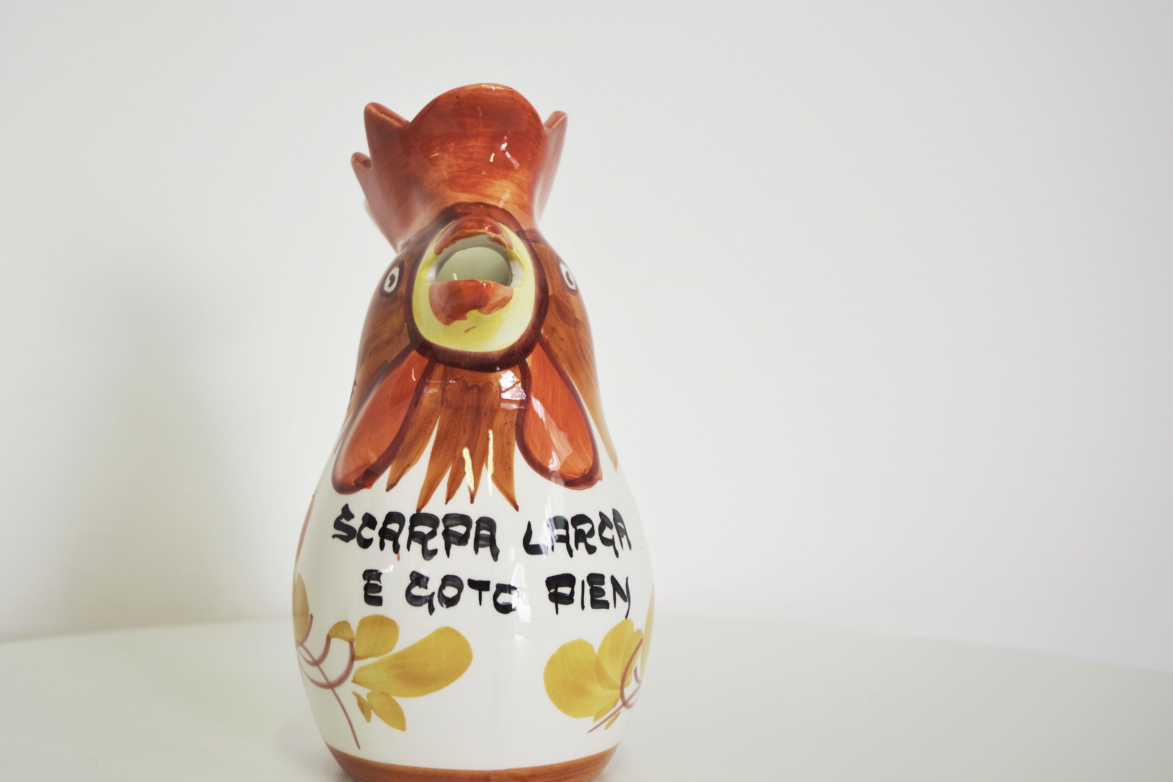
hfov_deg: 33.9
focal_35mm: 59
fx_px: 1922
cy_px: 338
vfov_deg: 23.0
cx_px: 484
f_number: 4
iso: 200
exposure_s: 1/60
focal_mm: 30.63
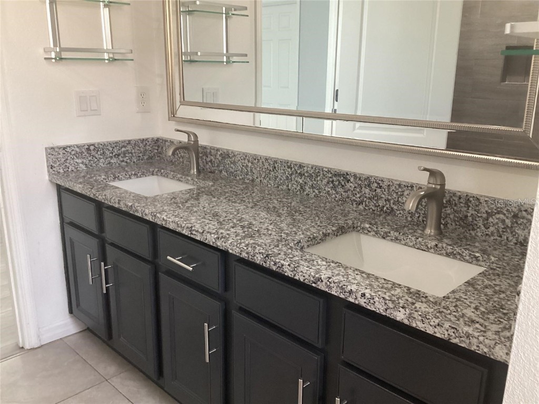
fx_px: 483
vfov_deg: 45.4
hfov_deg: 58.4
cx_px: 270
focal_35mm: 31
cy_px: 202
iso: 250
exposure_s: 1/60
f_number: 2.4
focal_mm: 3.3
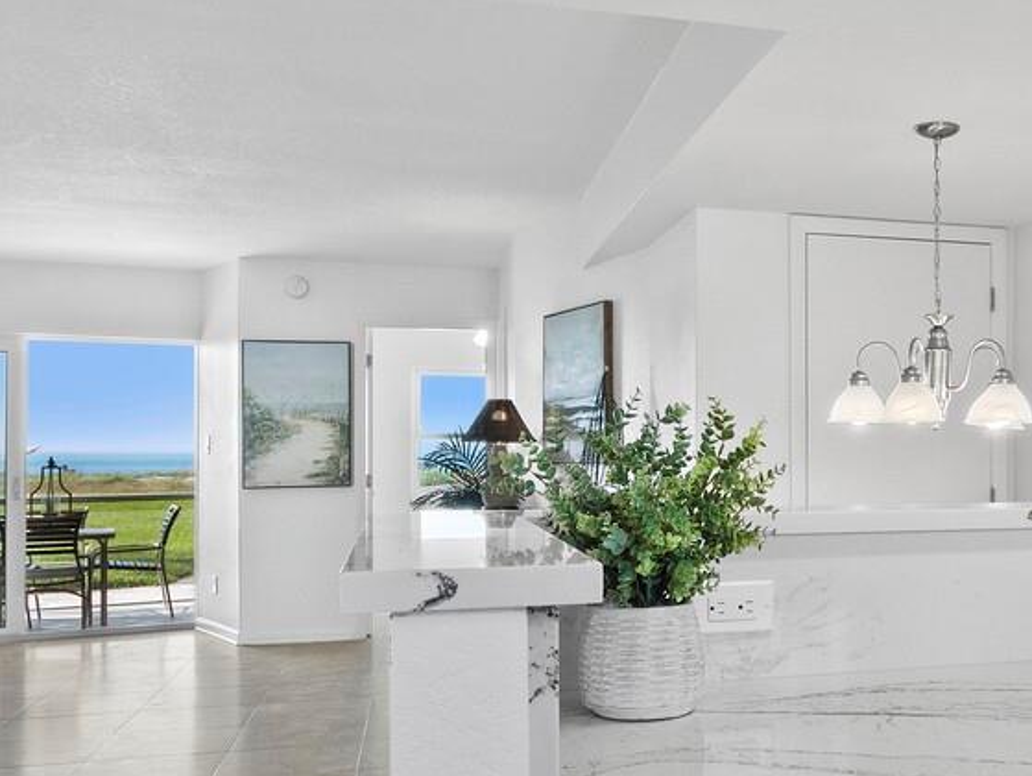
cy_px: 425
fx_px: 1193
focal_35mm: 40
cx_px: 870
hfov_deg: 43.8
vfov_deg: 36.0
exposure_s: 1/2
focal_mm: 7
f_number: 11
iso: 320
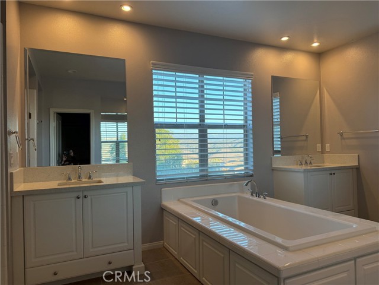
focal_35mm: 24
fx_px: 263
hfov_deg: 71.6
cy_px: 142
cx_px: 190
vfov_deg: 56.8
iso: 125
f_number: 1.78
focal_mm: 6.76
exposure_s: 1/226
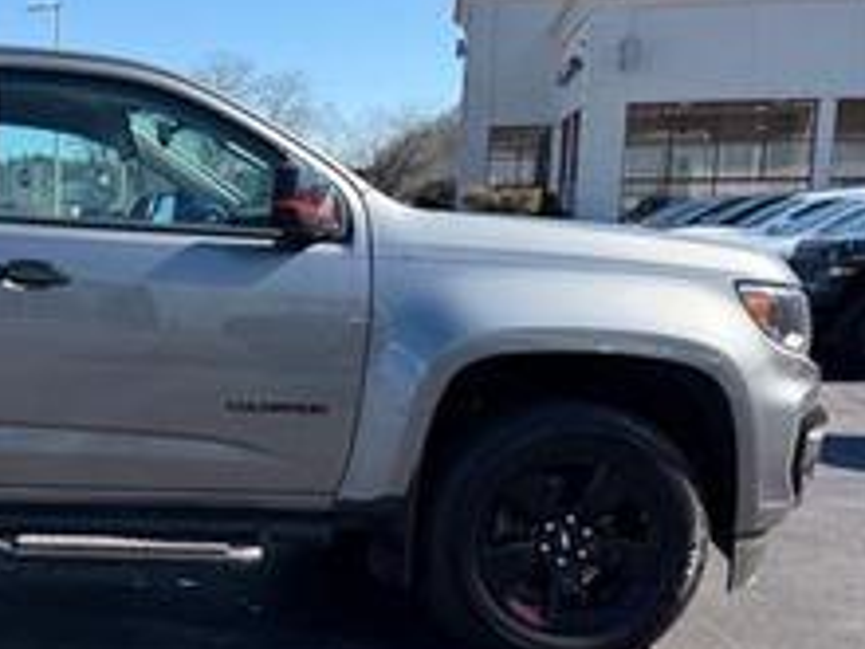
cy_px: 405
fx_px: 1374
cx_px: -114
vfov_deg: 26.5
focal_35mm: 55
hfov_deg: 30.7
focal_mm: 6.76
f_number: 1.78
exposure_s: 1/2611
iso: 80
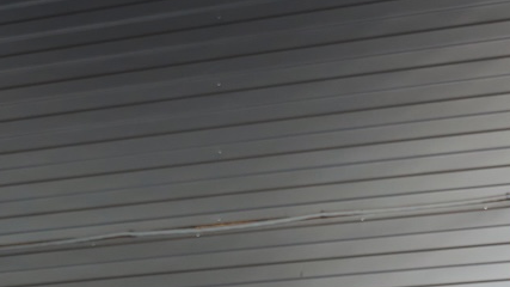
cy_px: 743
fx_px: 2012
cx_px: 430
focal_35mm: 149
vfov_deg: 7.5
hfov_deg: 14.3
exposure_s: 1/250
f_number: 2.8
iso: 640
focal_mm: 31.6
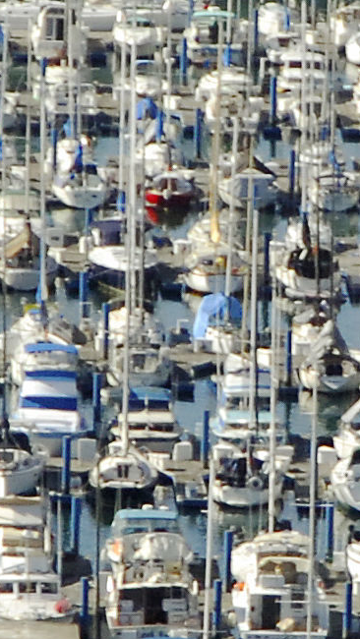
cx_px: 397
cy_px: 266
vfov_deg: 2.3
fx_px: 15804
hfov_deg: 1.3
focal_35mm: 932
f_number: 7.1
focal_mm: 90
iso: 400
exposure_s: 1/1000
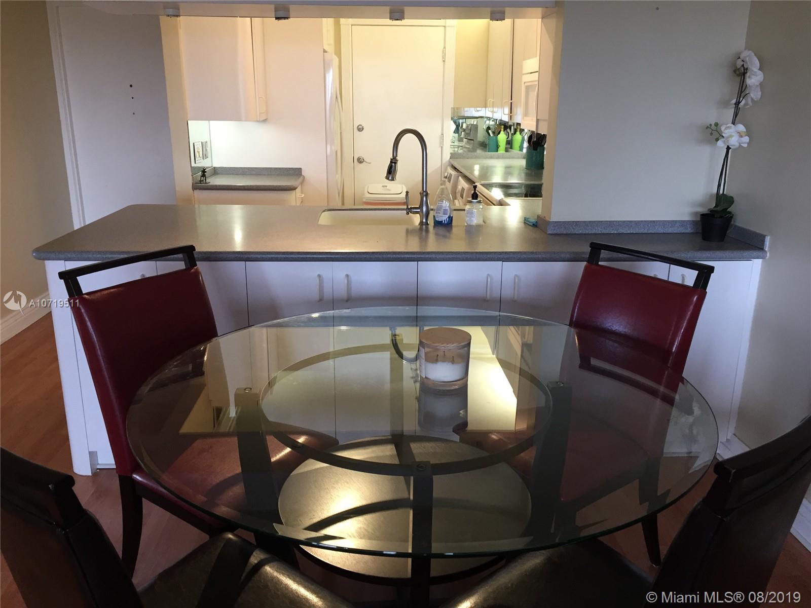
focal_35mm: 29
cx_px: 406
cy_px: 304
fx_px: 679
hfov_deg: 61.7
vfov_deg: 48.2
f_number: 2.2
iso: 80
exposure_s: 1/30
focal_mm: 4.15
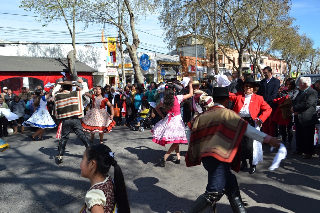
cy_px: 106
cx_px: 160
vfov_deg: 47.9
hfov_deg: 67.4
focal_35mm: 27
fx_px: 240
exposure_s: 1/200
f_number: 7.1
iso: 100
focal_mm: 18
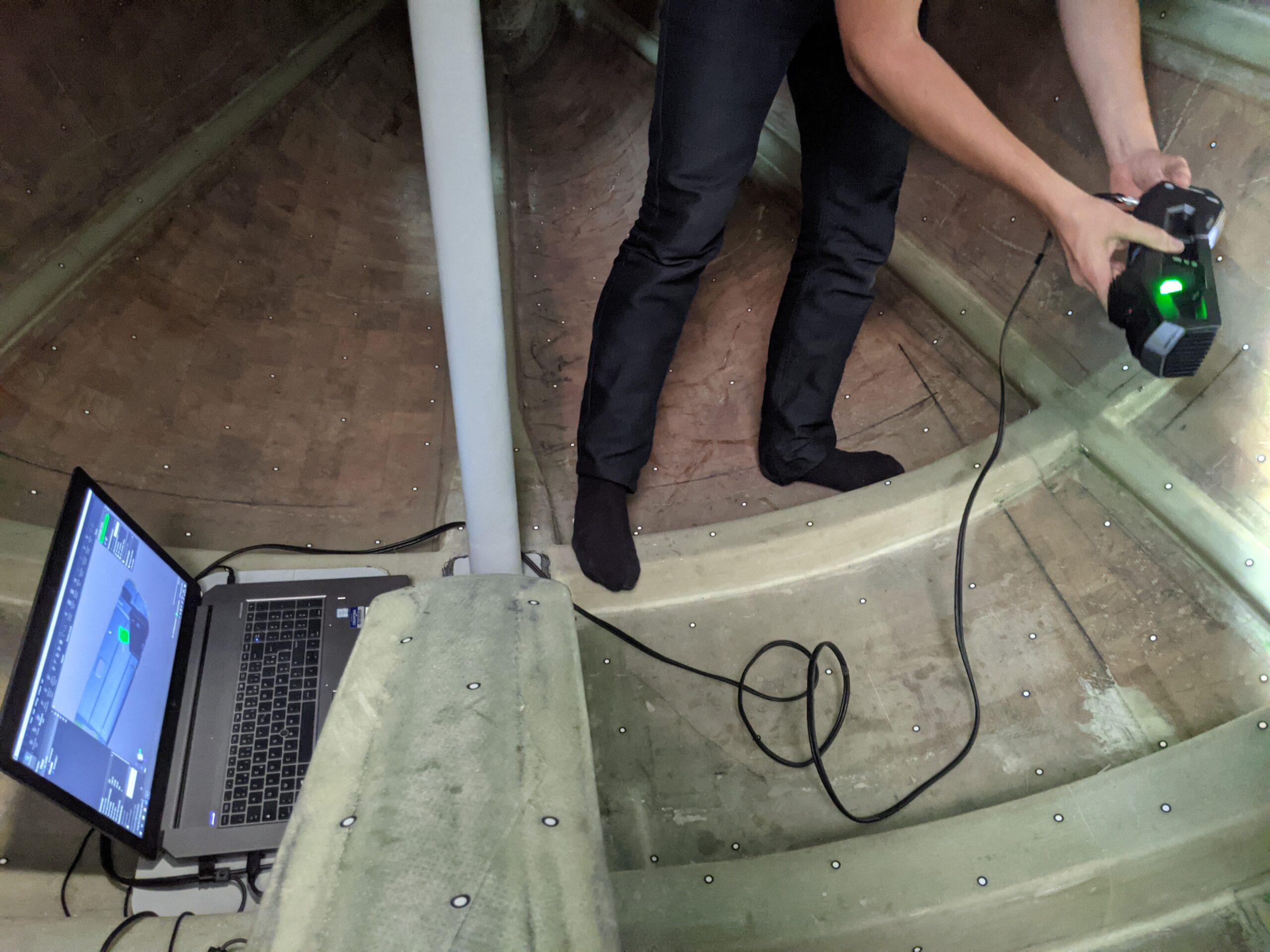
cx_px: 635
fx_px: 991
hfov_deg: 65.3
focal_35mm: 27
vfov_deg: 51.4
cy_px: 476
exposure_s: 1/33.3
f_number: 1.8
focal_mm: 4.44
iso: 685
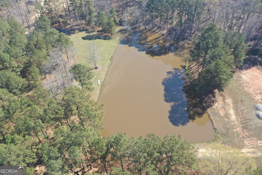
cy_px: 88
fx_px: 204
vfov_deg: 46.4
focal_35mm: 28
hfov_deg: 65.5
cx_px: 131
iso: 100
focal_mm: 10.26
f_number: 2.8
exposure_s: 1/500
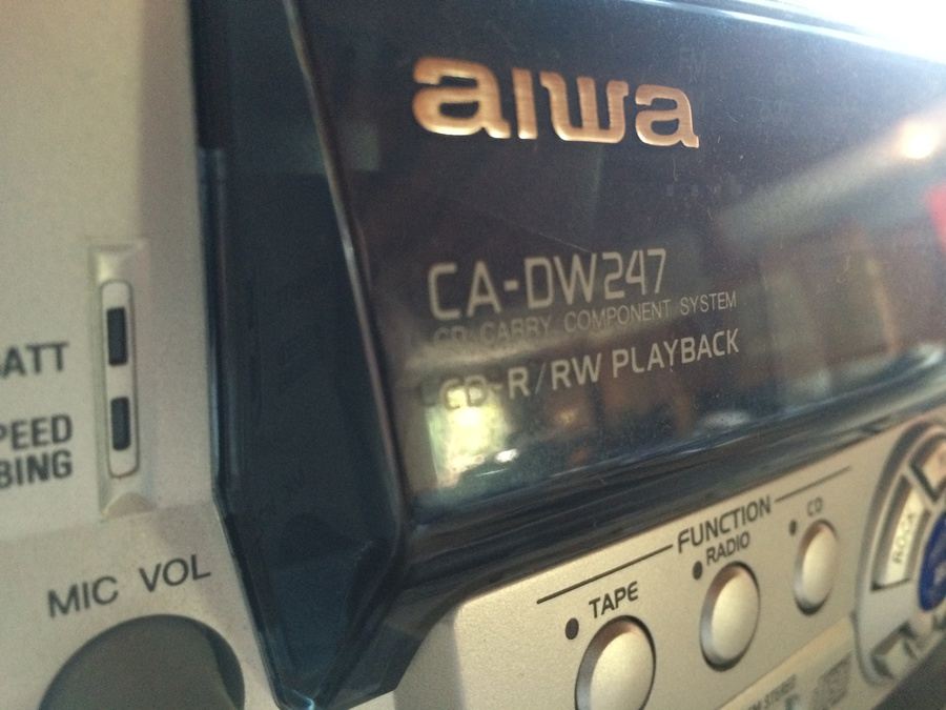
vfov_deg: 46.8
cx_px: 473
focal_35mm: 30
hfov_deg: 60.0
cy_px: 355
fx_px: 820
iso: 320
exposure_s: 1/20
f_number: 2.2
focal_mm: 4.12
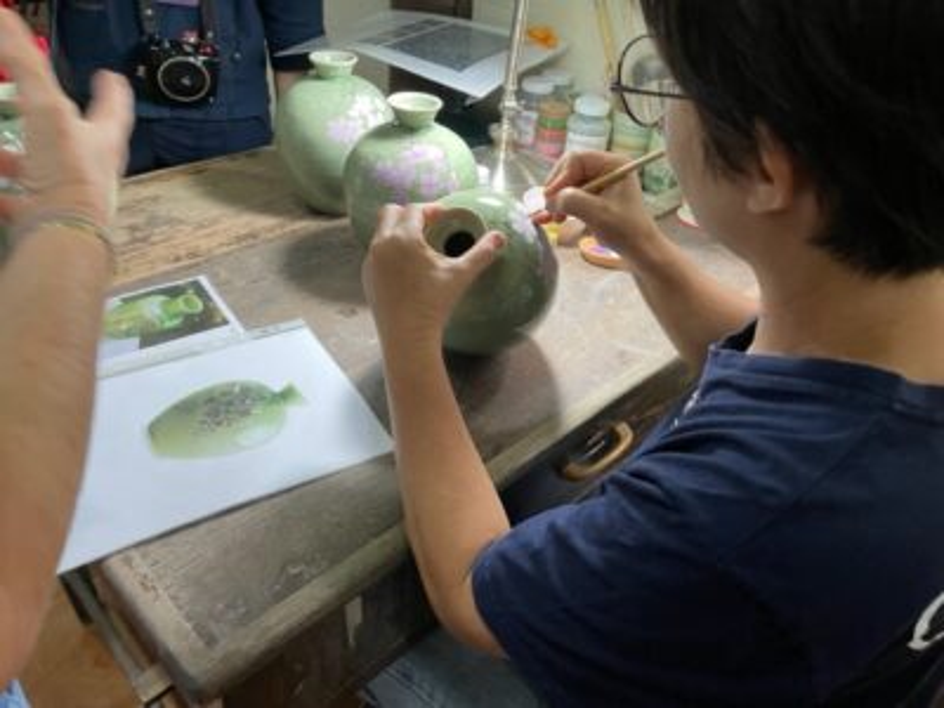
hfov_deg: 67.3
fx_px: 709
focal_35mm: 26
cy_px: 354
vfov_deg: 53.1
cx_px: 472
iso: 125
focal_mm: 5.1
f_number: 1.6
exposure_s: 1/50
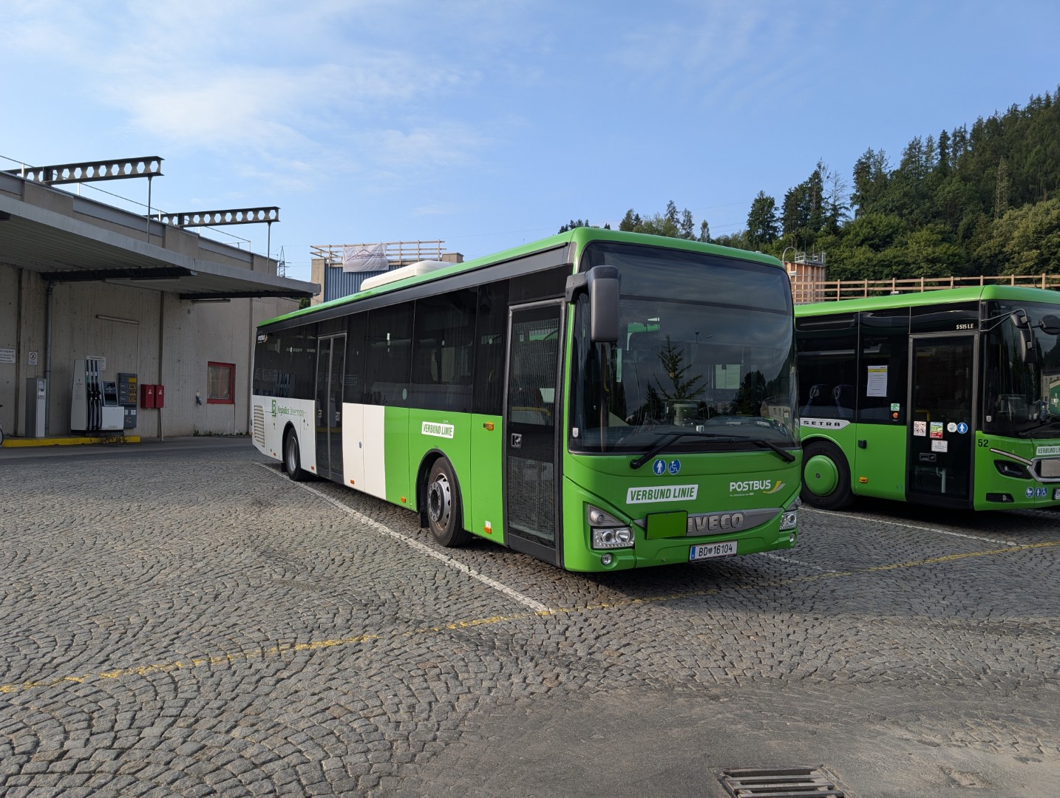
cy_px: 399
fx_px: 736
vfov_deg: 56.9
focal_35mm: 24
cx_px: 530
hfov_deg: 71.5
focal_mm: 6.9
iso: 20
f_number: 1.68
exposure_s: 1/601
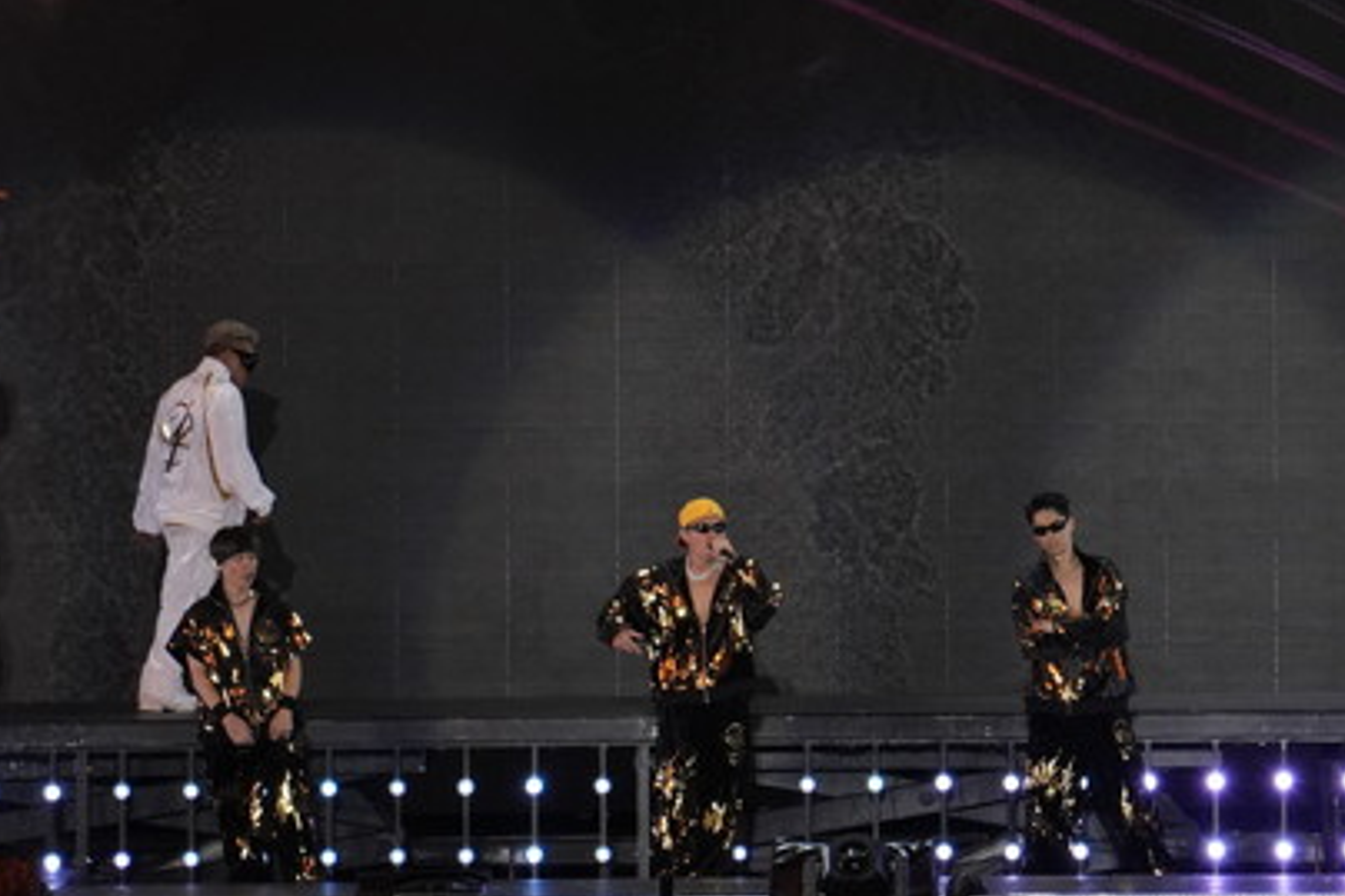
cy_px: 108
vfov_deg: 1.4
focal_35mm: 1012
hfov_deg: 2.0
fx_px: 37792
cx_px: 1278
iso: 1000
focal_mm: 341
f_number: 6.3
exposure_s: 1/400
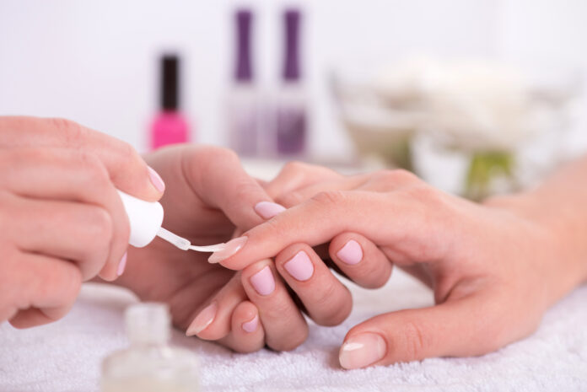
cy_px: 196
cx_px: 294
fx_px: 1713
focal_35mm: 105
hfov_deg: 19.4
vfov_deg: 13.1
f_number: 6.3
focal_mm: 105
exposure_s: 1/200
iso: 100
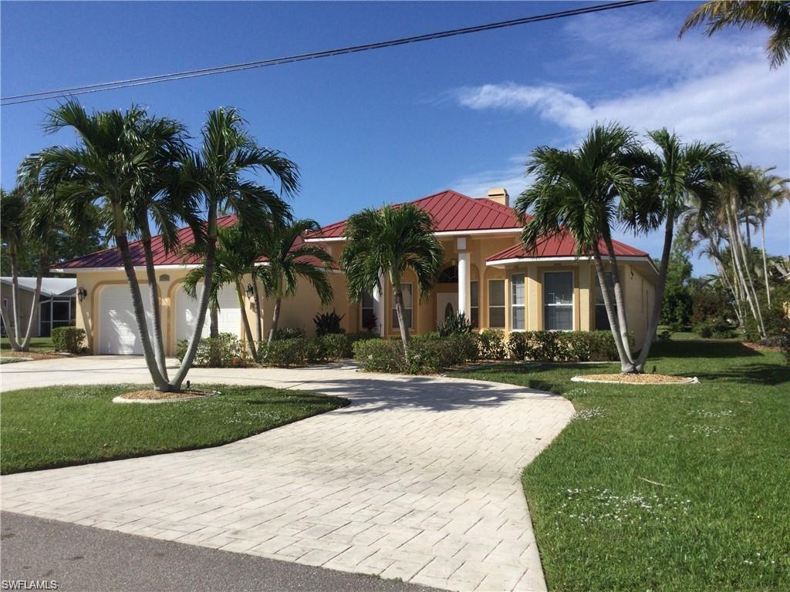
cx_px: 395
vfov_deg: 45.4
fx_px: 707
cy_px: 296
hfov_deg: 58.4
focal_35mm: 31
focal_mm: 3.3
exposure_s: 1/2037
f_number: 2.4
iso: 25
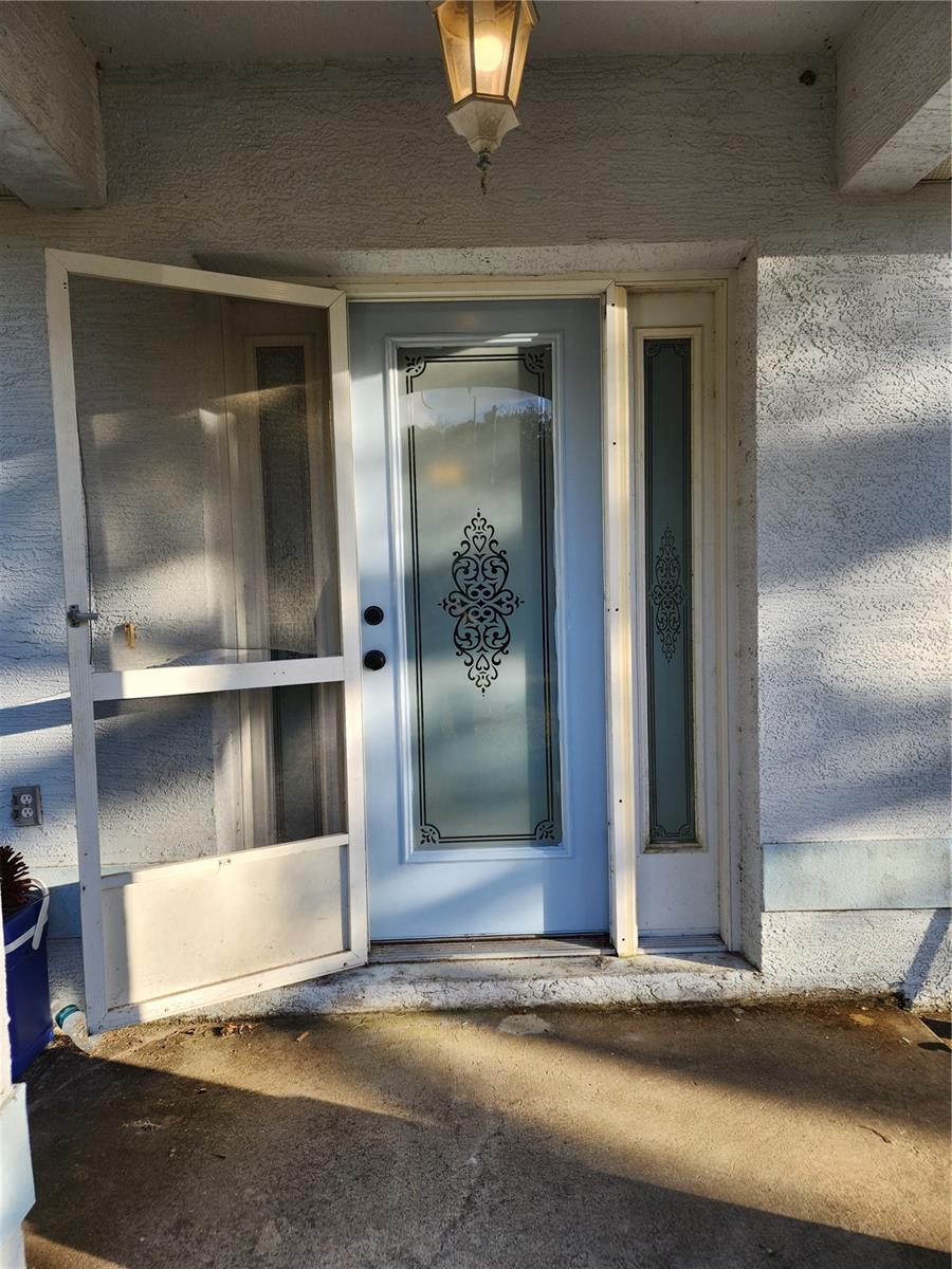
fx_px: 843
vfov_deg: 73.9
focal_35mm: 23
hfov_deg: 58.9
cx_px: 476
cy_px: 634
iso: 12
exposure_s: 1/251
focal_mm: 6.4
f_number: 1.8
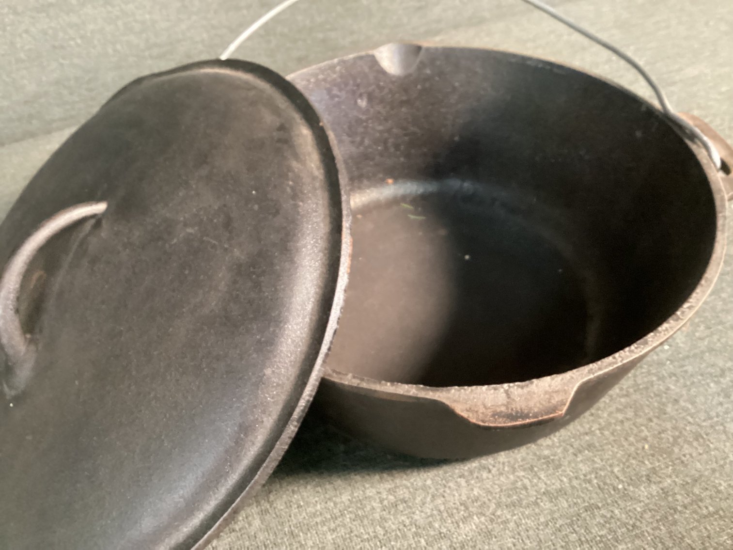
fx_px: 656
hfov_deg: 58.3
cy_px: 275
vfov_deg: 45.4
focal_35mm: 31
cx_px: 366
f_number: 2.4
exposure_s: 1/24
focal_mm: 3.3
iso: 640
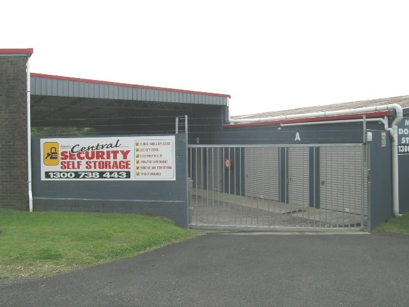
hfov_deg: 58.4
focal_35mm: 31
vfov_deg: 45.4
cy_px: 154
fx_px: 366
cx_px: 204
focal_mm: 6.5
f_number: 6.5
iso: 50
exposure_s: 1/187
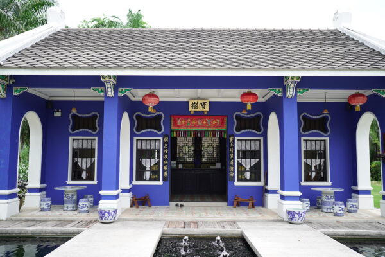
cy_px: 128
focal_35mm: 35
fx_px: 374
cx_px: 192
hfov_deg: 54.4
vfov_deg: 37.9
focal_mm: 35
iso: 100
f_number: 1.4
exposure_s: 1/2000
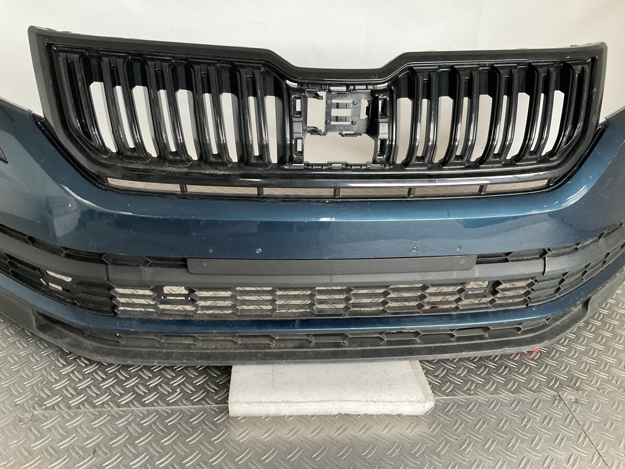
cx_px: 312
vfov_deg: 48.2
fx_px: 524
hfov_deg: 61.7
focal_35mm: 29
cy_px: 234
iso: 200
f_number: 1.8
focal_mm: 3
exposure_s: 1/50
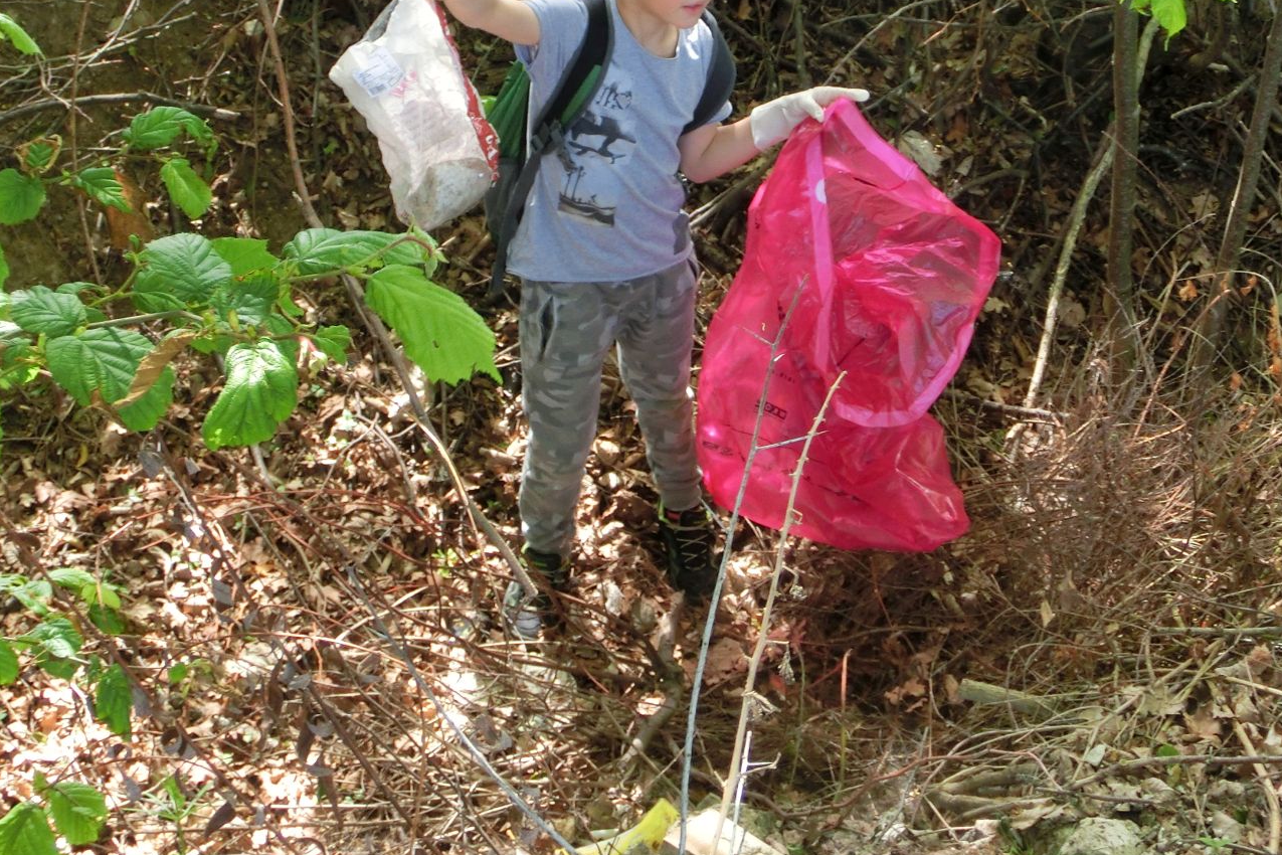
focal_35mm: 62
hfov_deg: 32.4
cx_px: 617
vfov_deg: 21.7
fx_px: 2208
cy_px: 214
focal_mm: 6.67
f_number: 3.9
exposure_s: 1/60
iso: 125
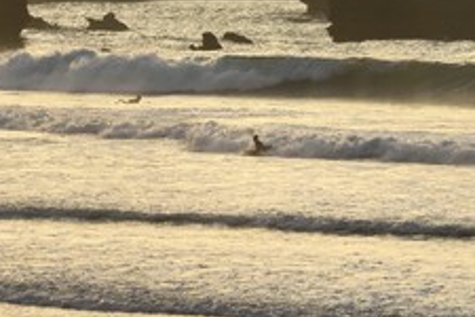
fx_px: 4921
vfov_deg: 3.7
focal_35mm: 373
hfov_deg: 5.5
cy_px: 30
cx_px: 277
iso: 200
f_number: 10
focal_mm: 200
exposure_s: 1/500
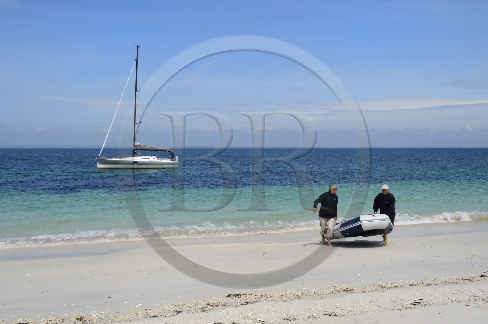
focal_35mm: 36
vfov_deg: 36.8
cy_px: 162
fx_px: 488
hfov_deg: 53.2
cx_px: 244
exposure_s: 1/320
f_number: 13
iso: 200
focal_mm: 36
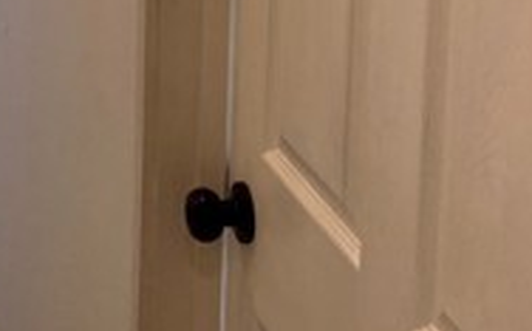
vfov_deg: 12.6
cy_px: -272
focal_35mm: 94
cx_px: -37
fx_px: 1361
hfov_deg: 21.1
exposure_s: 1/138
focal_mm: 5.7
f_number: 1.5
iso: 32
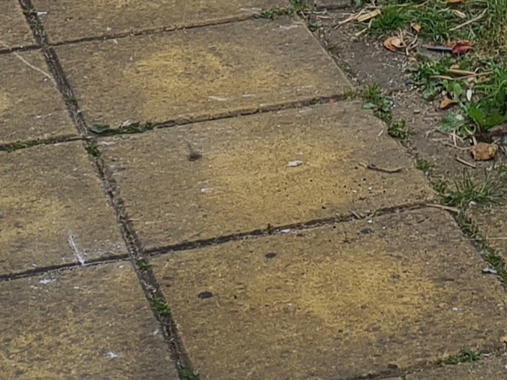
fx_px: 2270
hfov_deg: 12.1
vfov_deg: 8.3
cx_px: 794
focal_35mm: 155
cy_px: -709
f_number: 1.8
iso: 50
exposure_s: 1/1316
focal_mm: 5.4
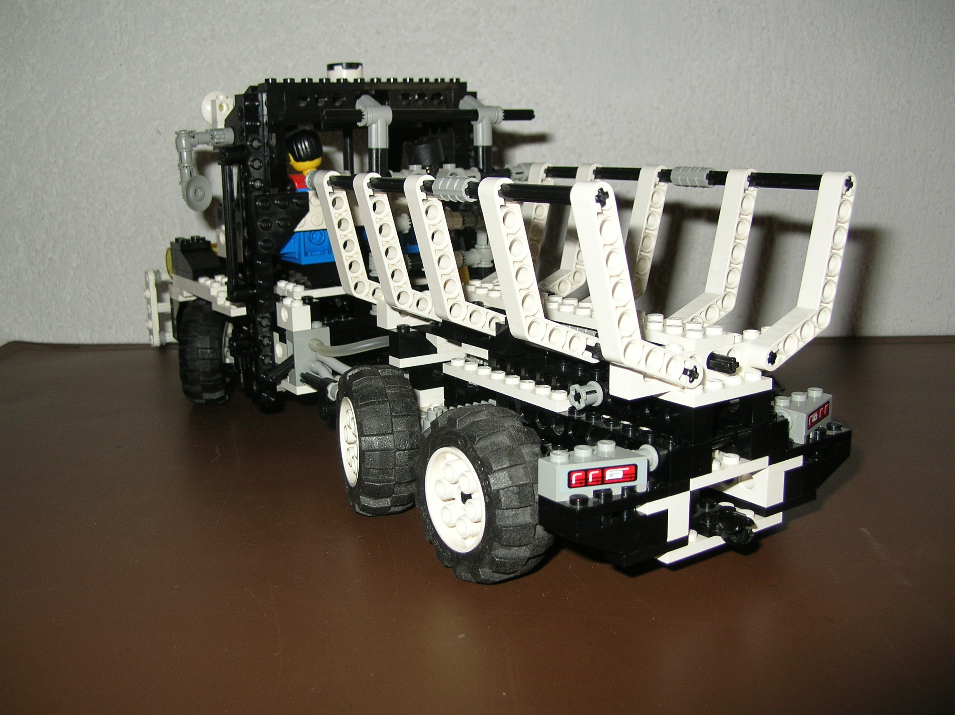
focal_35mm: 36
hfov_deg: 51.4
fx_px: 992
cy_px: 358
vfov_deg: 39.6
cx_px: 478
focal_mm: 6
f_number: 2.7
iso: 50
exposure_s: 1/60.1
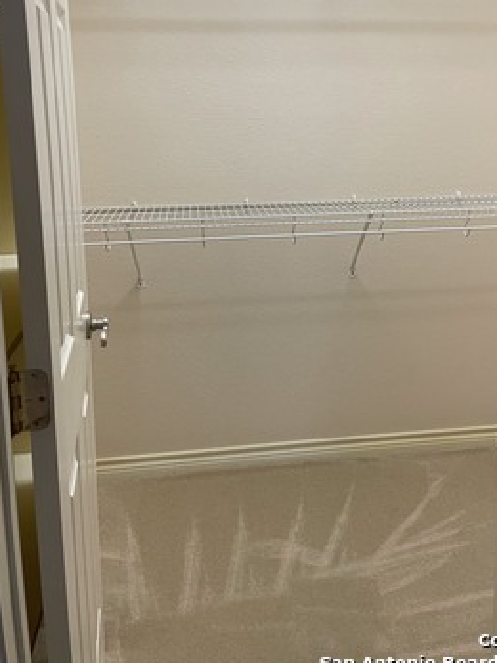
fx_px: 690
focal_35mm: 36
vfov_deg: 50.4
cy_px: 216
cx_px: 287
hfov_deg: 39.5
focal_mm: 4.2
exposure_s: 1/60
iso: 125
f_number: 1.6
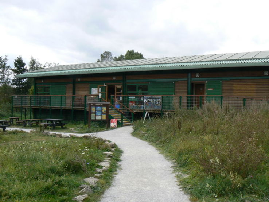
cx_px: 134
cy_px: 101
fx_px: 280
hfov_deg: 51.3
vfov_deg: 39.7
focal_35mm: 36
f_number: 5.6
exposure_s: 1/320
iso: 80
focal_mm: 6
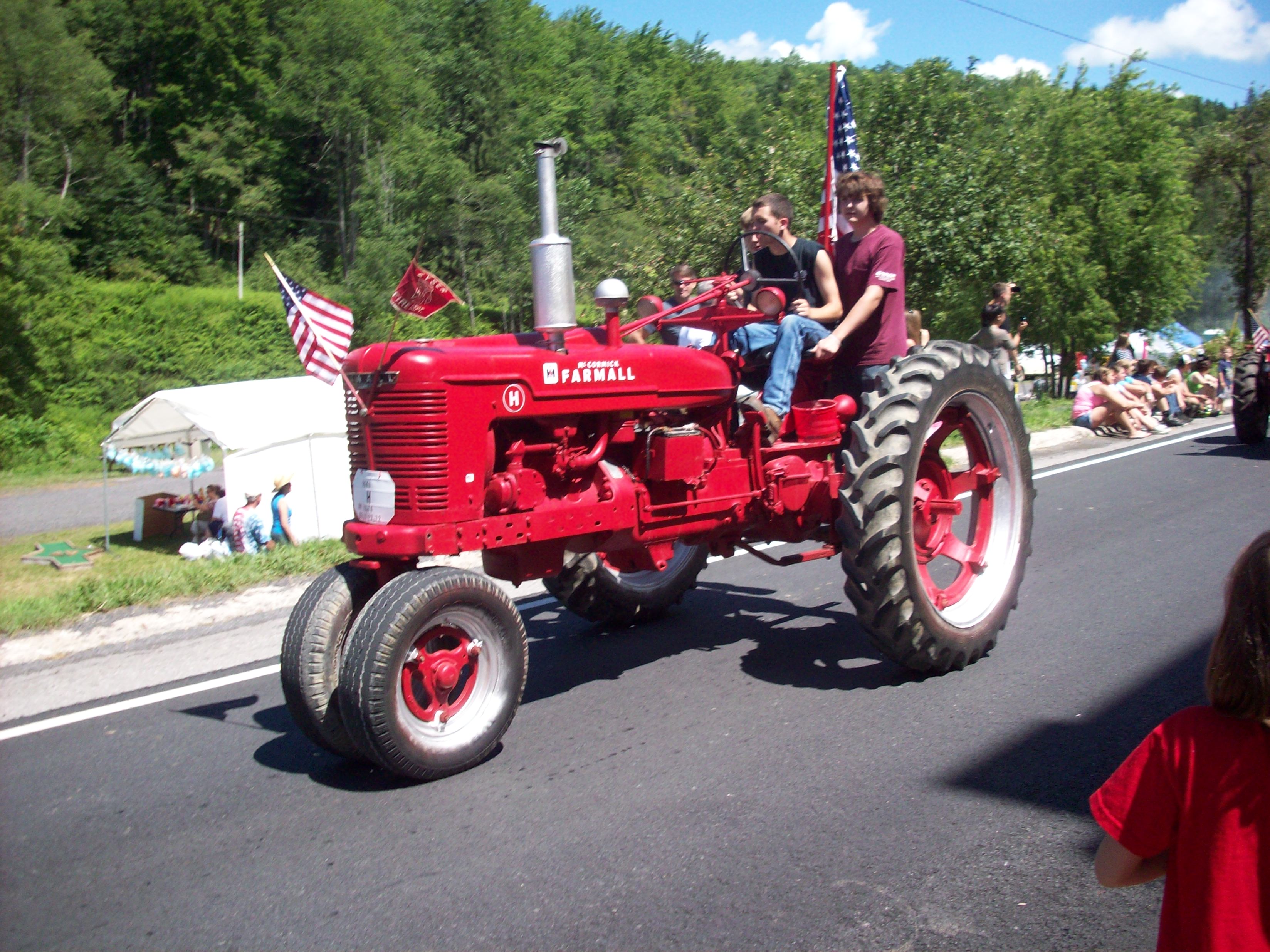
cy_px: 476
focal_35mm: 37
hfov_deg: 50.1
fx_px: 1357
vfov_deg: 38.7
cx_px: 635
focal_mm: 6.2
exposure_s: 1/212
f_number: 5.6
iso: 80
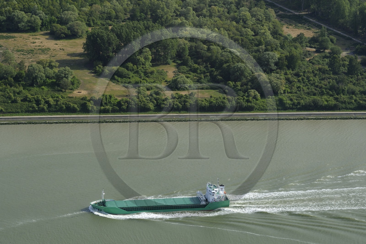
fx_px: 1016
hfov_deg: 20.4
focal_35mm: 100
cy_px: 122
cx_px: 183
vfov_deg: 13.7
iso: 400
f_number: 8
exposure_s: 1/500
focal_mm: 100
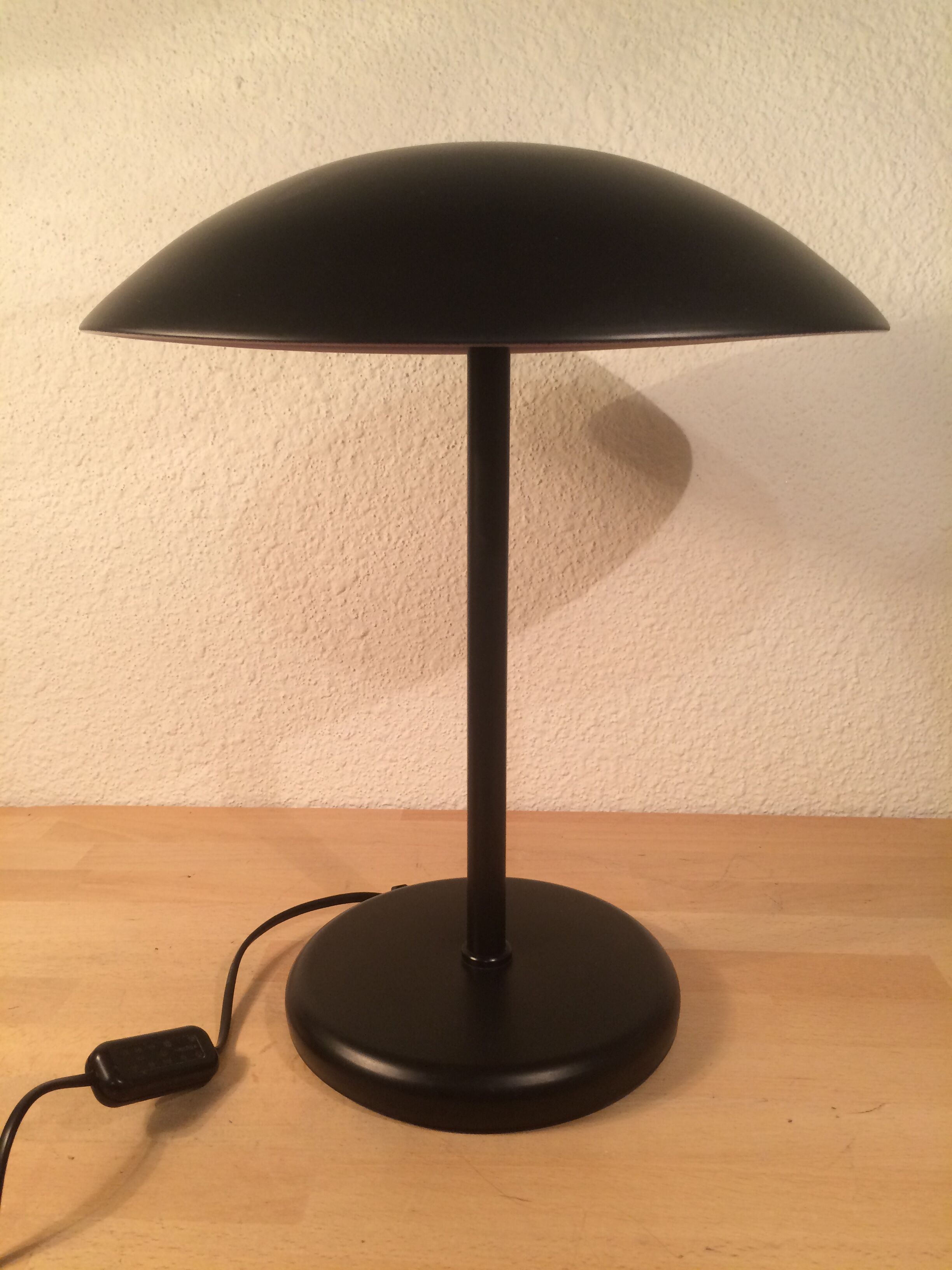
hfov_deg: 48.2
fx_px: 1063
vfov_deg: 61.7
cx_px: 476
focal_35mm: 29
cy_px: 635
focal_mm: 4.15
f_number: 2.2
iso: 64
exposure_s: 1/33
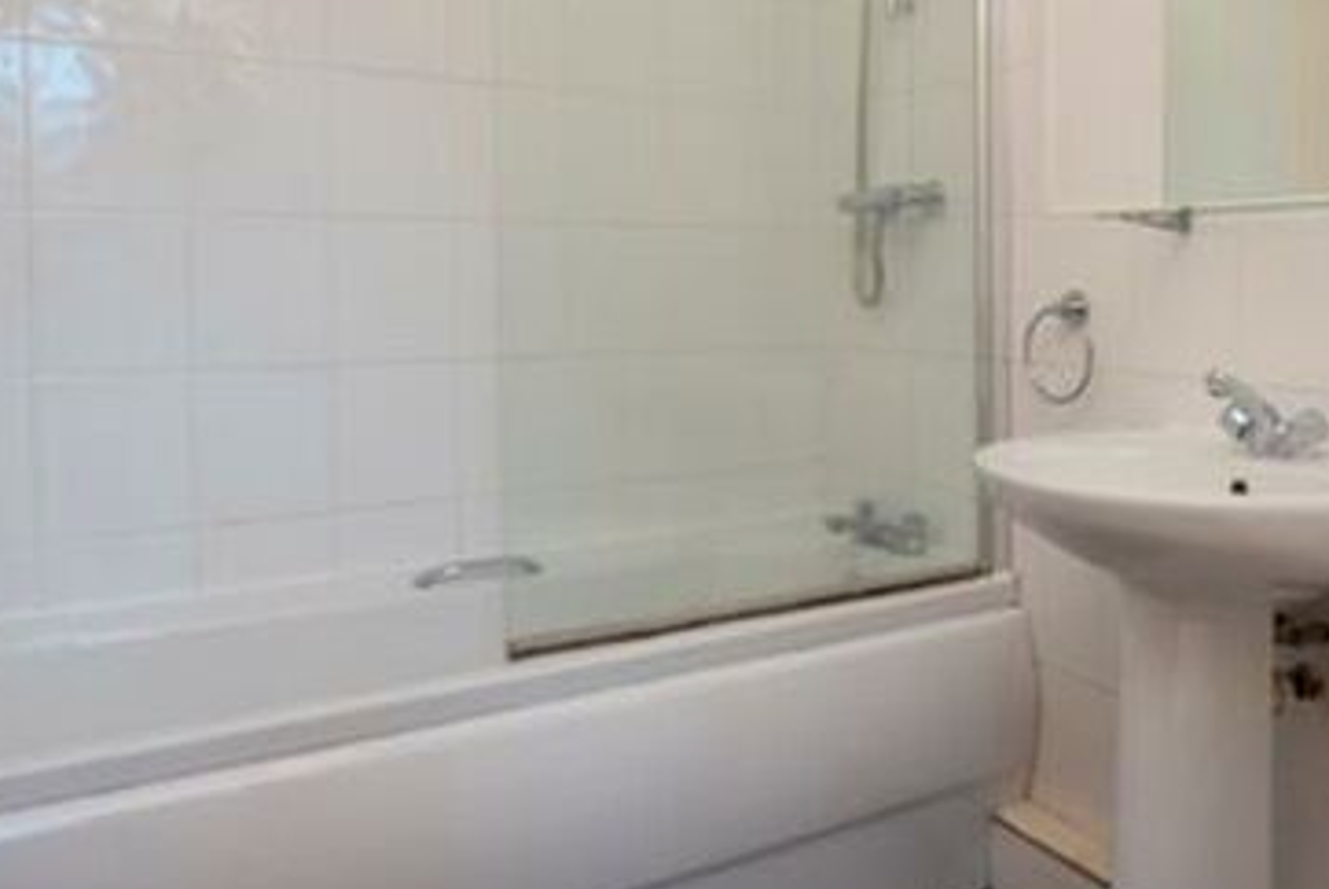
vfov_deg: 44.6
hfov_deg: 60.8
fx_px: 1071
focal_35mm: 29
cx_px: 966
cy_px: 325
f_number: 4.5
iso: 800
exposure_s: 1/80
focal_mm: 10
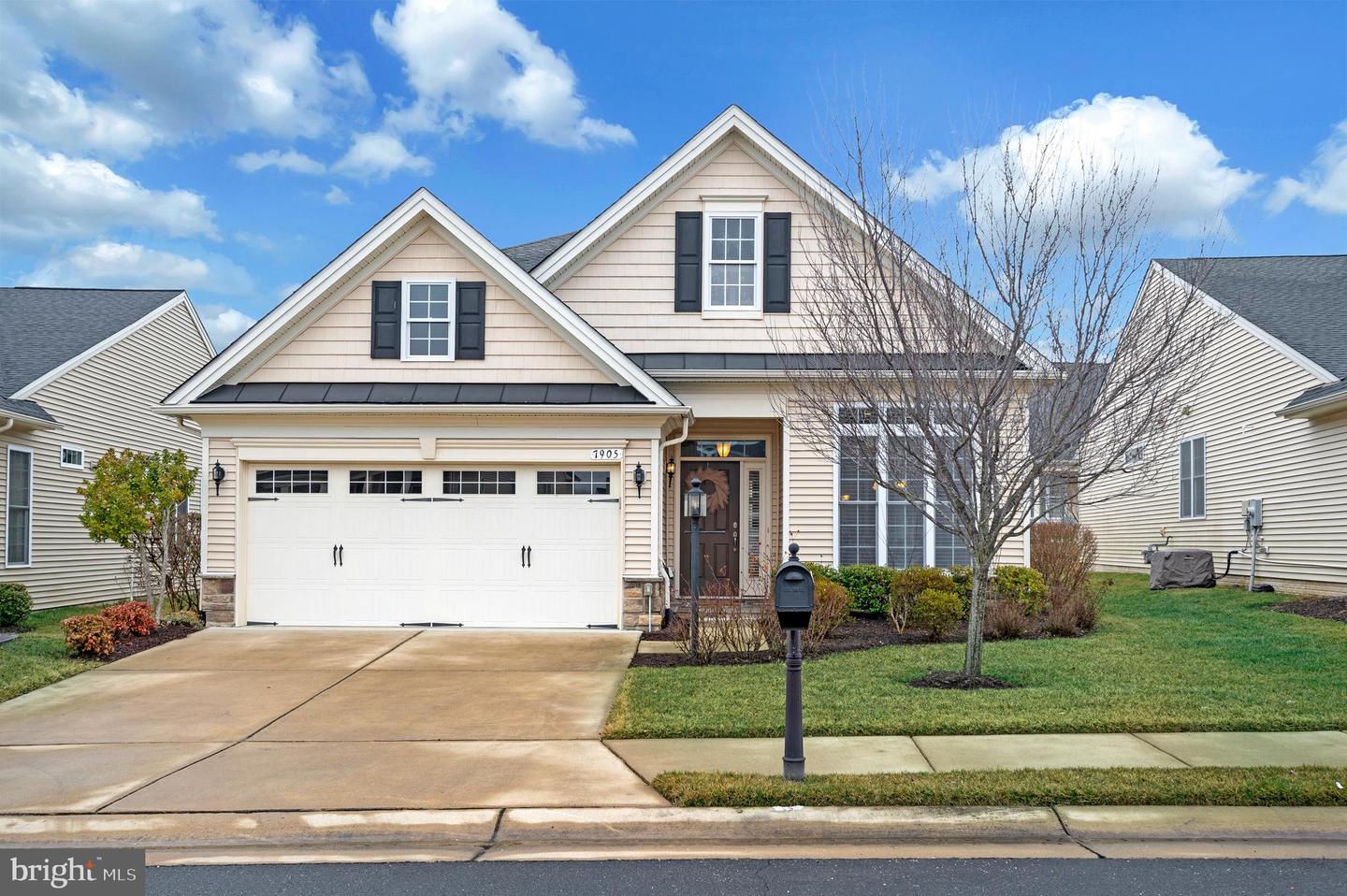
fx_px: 1122
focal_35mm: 30
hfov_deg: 62.0
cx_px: 674
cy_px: 448
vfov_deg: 43.5
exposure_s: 1/250
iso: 160
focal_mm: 30
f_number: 5.6
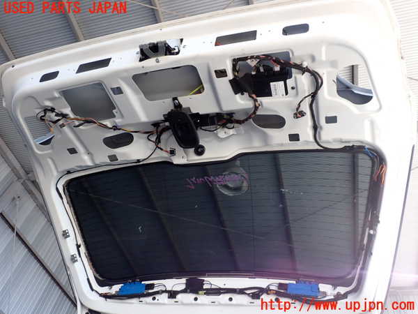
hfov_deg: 60.0
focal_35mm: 30
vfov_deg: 46.8
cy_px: 157
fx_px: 362
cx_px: 209
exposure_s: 1/80
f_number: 3.2
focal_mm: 5.4
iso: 100
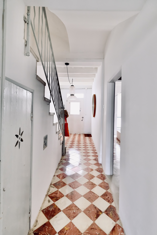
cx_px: 78
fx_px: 98
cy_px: 118
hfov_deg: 77.3
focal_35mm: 15
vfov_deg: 100.4
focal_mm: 10
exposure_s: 1/30
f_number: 4
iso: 3200
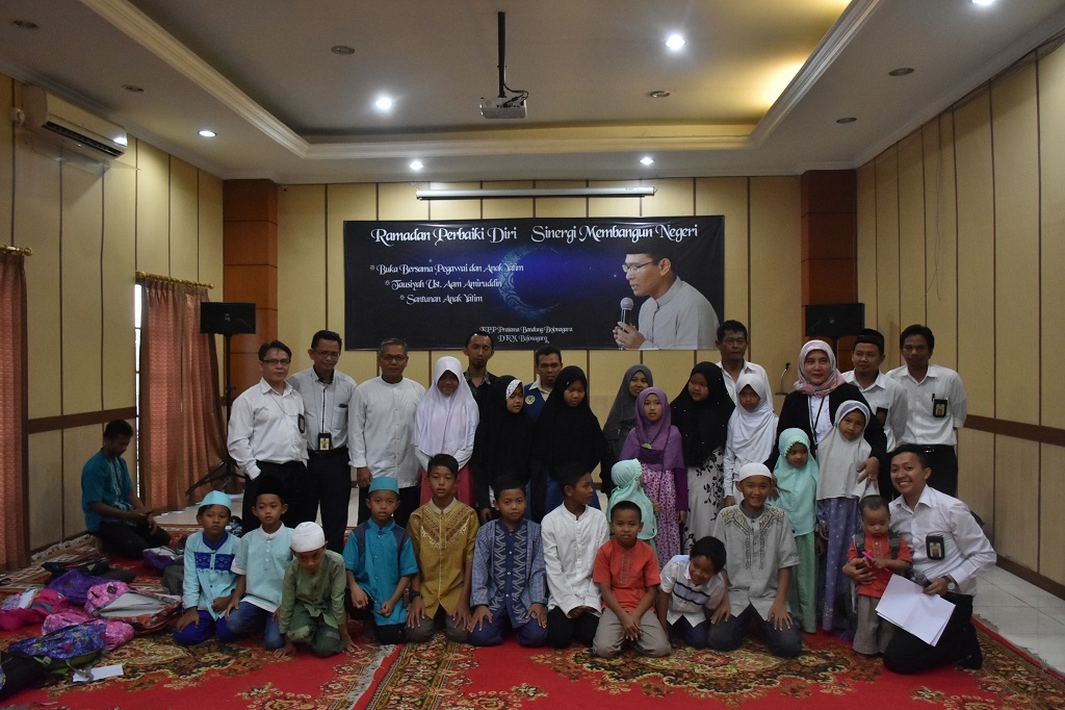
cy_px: 355
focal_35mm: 30
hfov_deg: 61.9
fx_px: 887
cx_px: 532
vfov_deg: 43.6
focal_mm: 20
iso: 2000
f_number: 4.5
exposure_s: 1/80
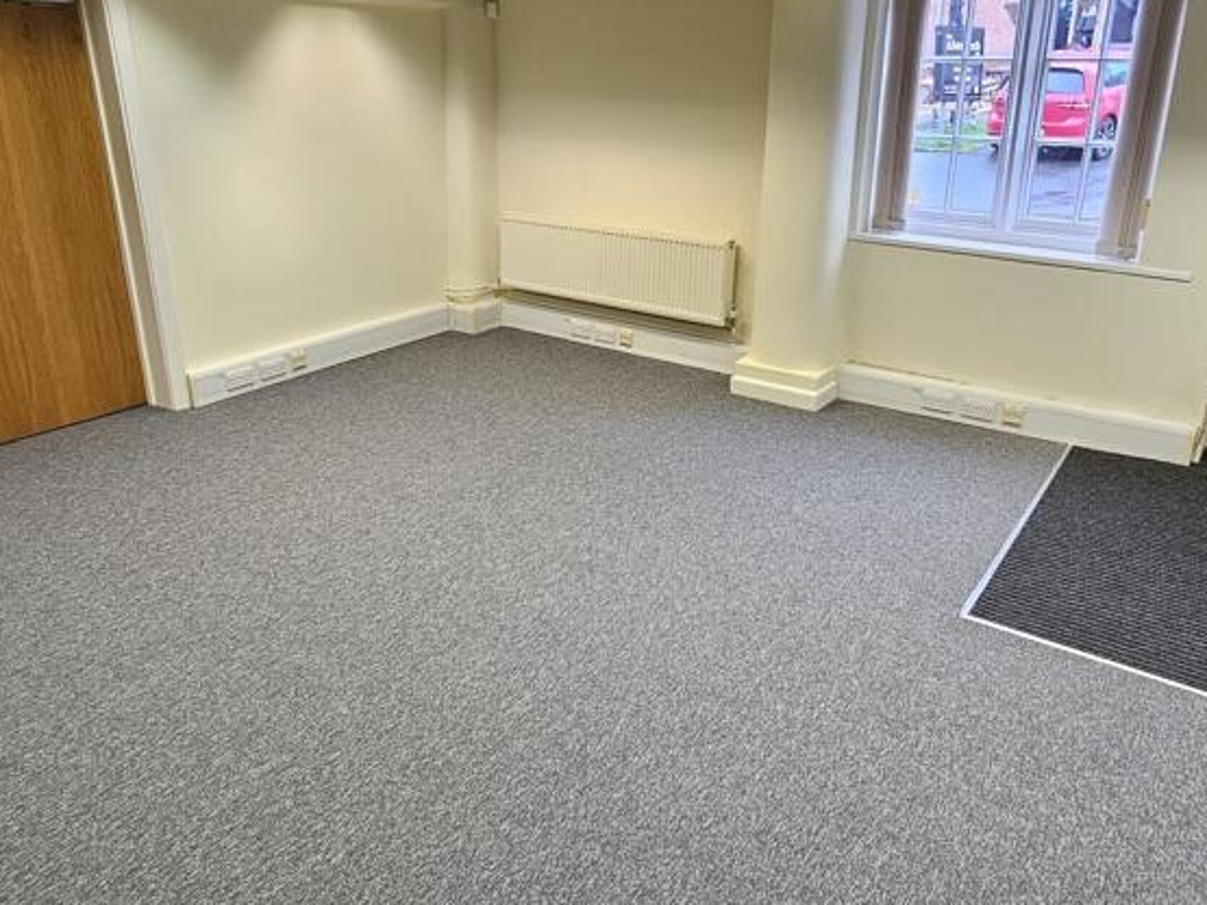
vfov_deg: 56.7
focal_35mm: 24
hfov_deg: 71.6
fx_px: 837
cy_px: 400
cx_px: 631
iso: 125
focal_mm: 2.2
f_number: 2.2
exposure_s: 1/50
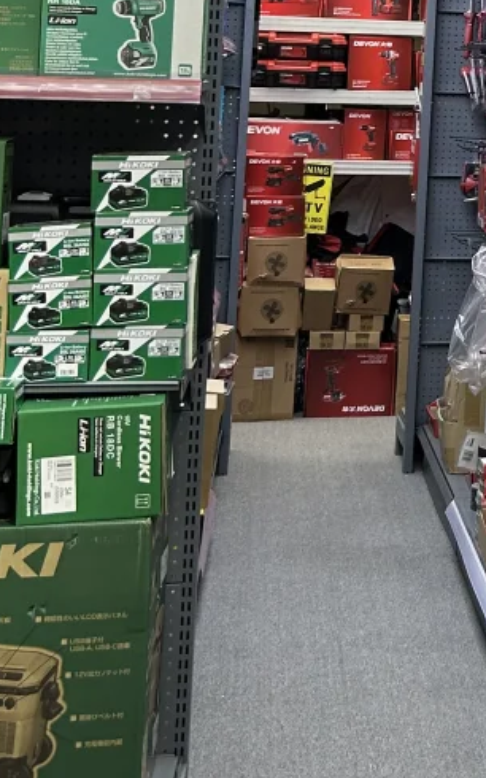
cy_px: -10
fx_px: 1718
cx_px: 745
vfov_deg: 24.3
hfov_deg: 14.9
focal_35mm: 81
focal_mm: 5.7
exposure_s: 1/100
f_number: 1.5
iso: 40
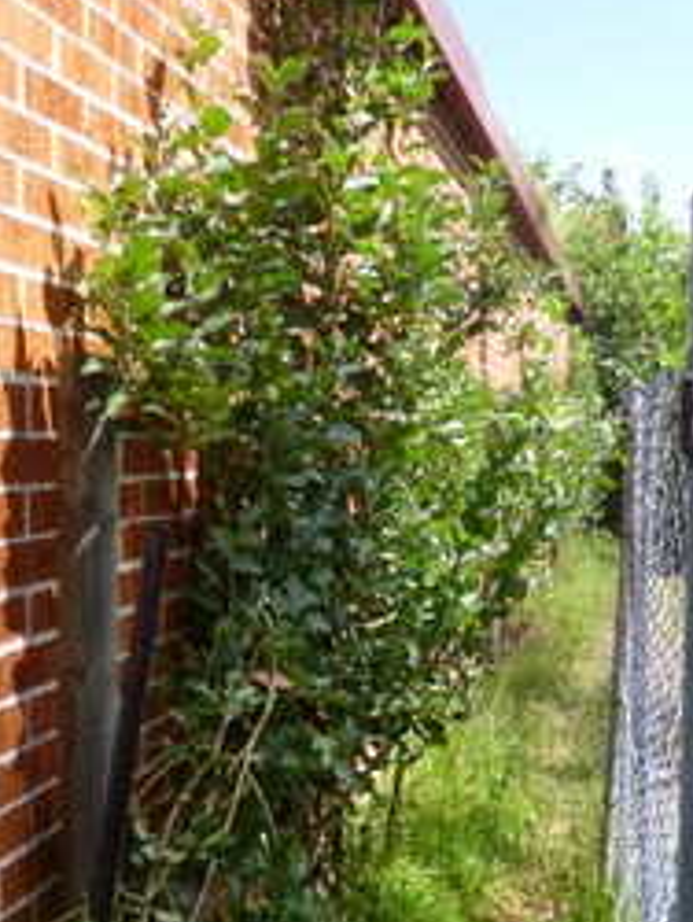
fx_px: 1226
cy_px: 538
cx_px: 479
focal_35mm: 46
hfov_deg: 31.2
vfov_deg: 41.1
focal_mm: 4.3
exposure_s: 1/500
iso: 100
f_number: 2.5
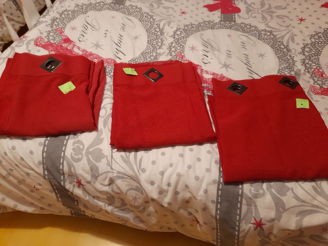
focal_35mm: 25
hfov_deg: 69.4
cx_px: 164
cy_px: 123
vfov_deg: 54.9
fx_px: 237
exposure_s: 1/33
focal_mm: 4.6
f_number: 2
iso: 400
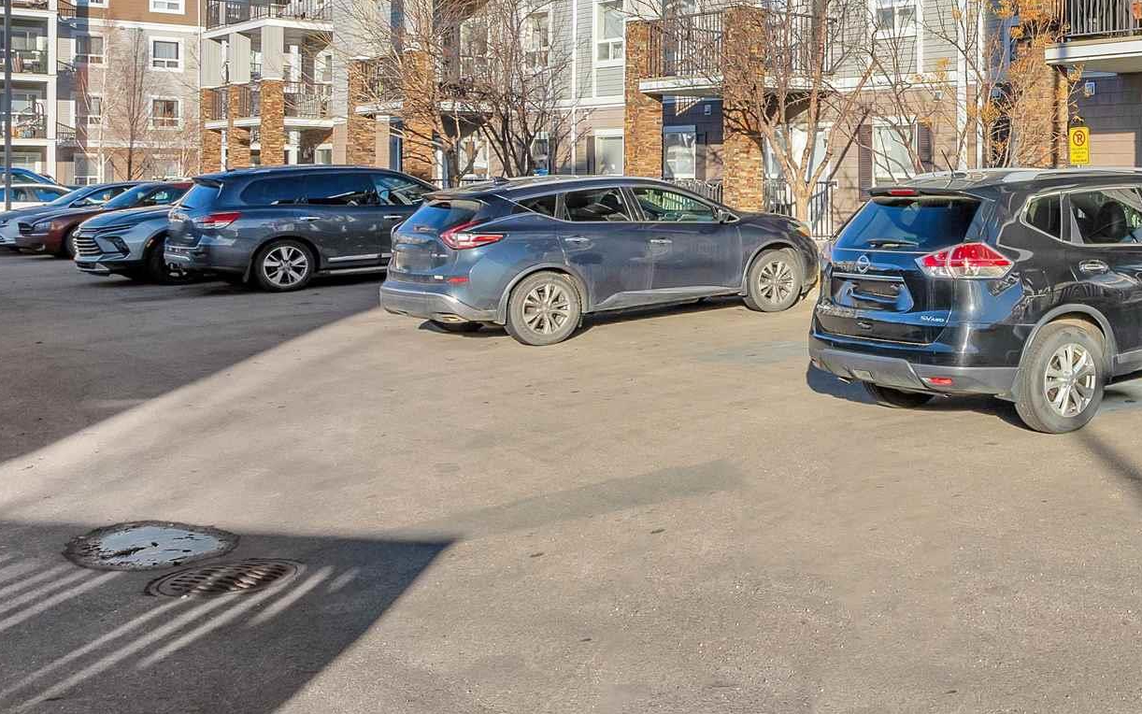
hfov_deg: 41.2
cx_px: 1131
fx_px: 1316
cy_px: 177
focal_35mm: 42
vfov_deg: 29.9
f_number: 8
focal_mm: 11
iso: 200
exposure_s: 1/200
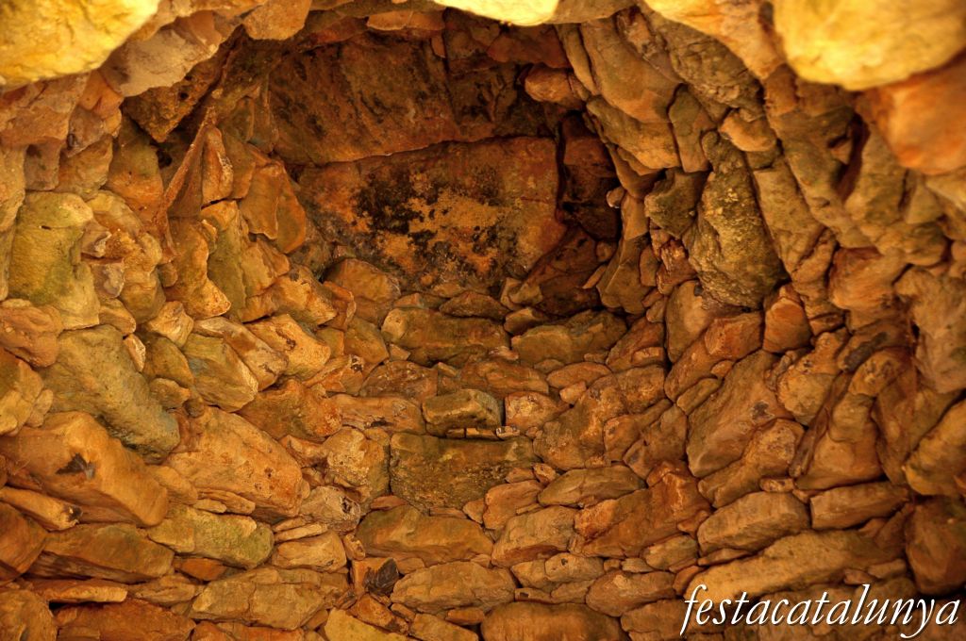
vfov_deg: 47.8
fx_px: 724
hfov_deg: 67.4
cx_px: 483
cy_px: 320
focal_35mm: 27
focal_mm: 18
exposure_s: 1/30
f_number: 3.5
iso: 400
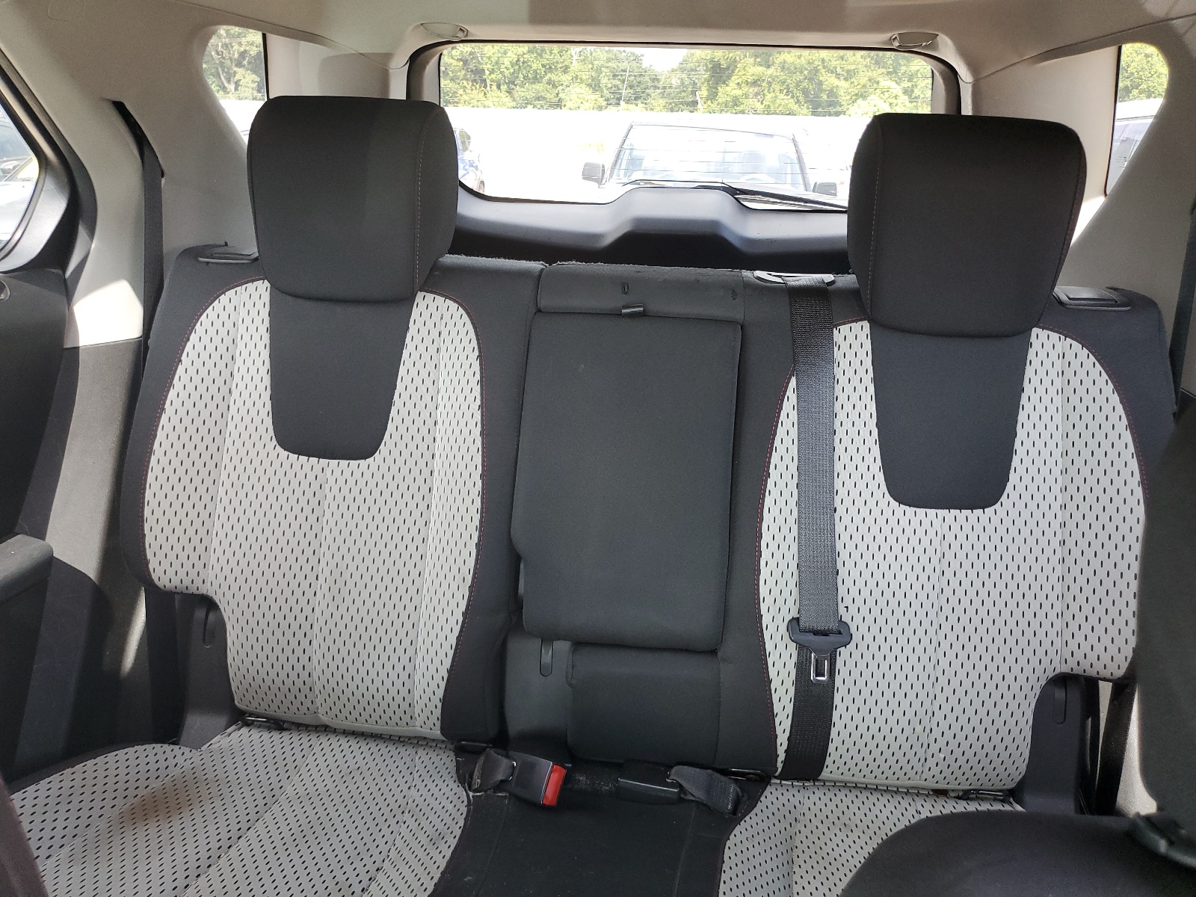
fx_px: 898
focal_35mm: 26
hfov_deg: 67.3
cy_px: 448
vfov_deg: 53.1
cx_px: 598
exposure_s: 1/120
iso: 98
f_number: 1.5
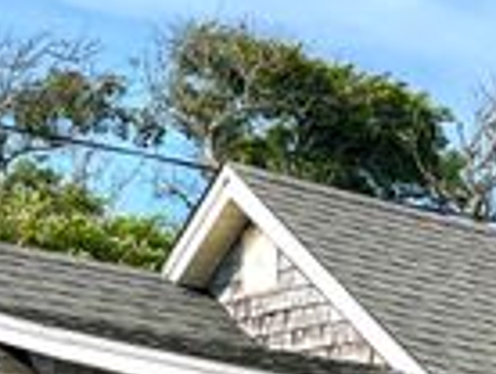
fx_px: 1349
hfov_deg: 19.8
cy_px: 570
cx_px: 568
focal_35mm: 94
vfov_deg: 14.6
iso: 50
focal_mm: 5.1
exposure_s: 1/4484
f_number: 1.6
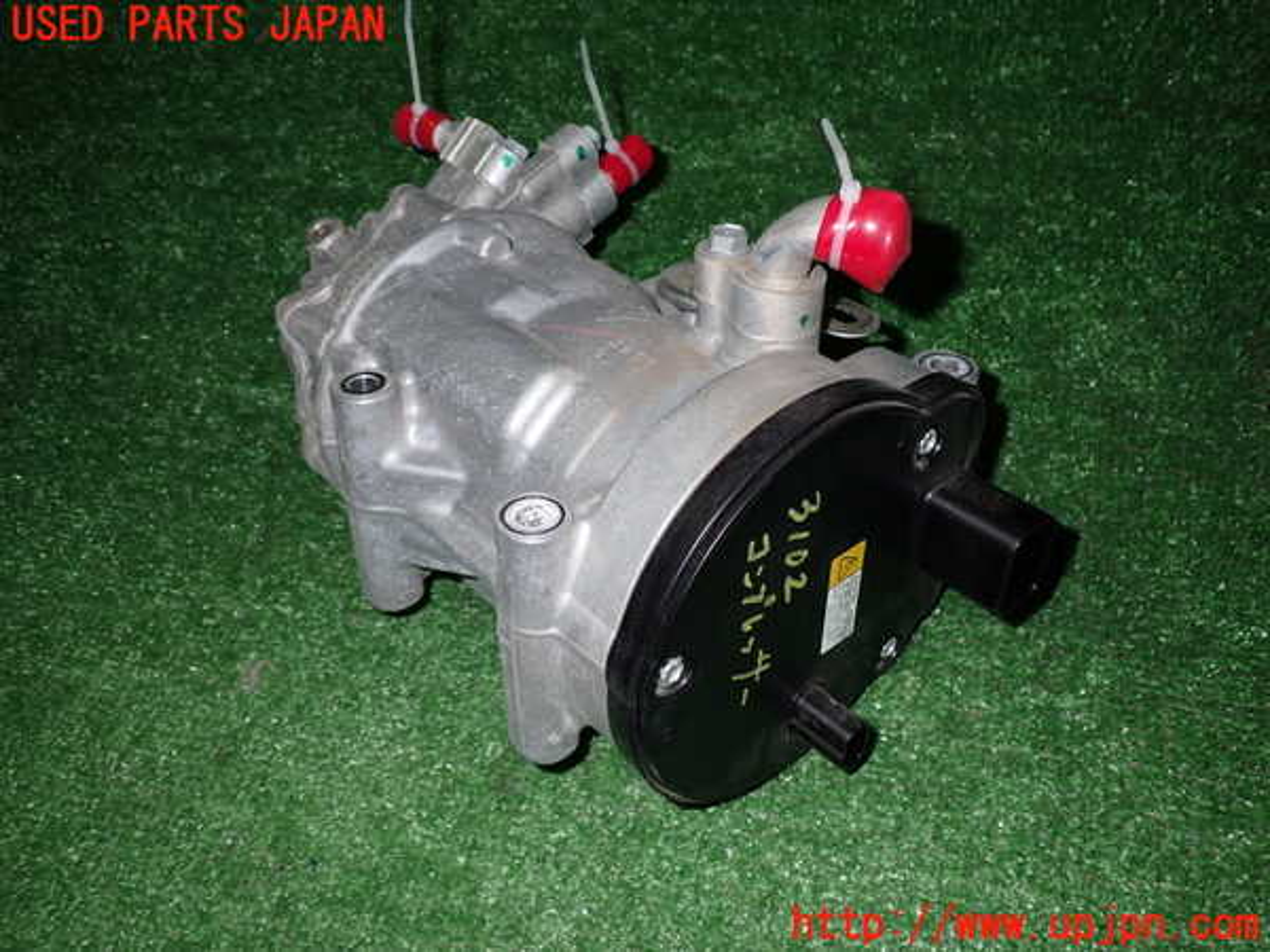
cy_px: 476
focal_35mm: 30
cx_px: 635
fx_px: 1101
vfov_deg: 46.8
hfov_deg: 60.0
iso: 200
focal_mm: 5.4
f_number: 6.3
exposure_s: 1/30
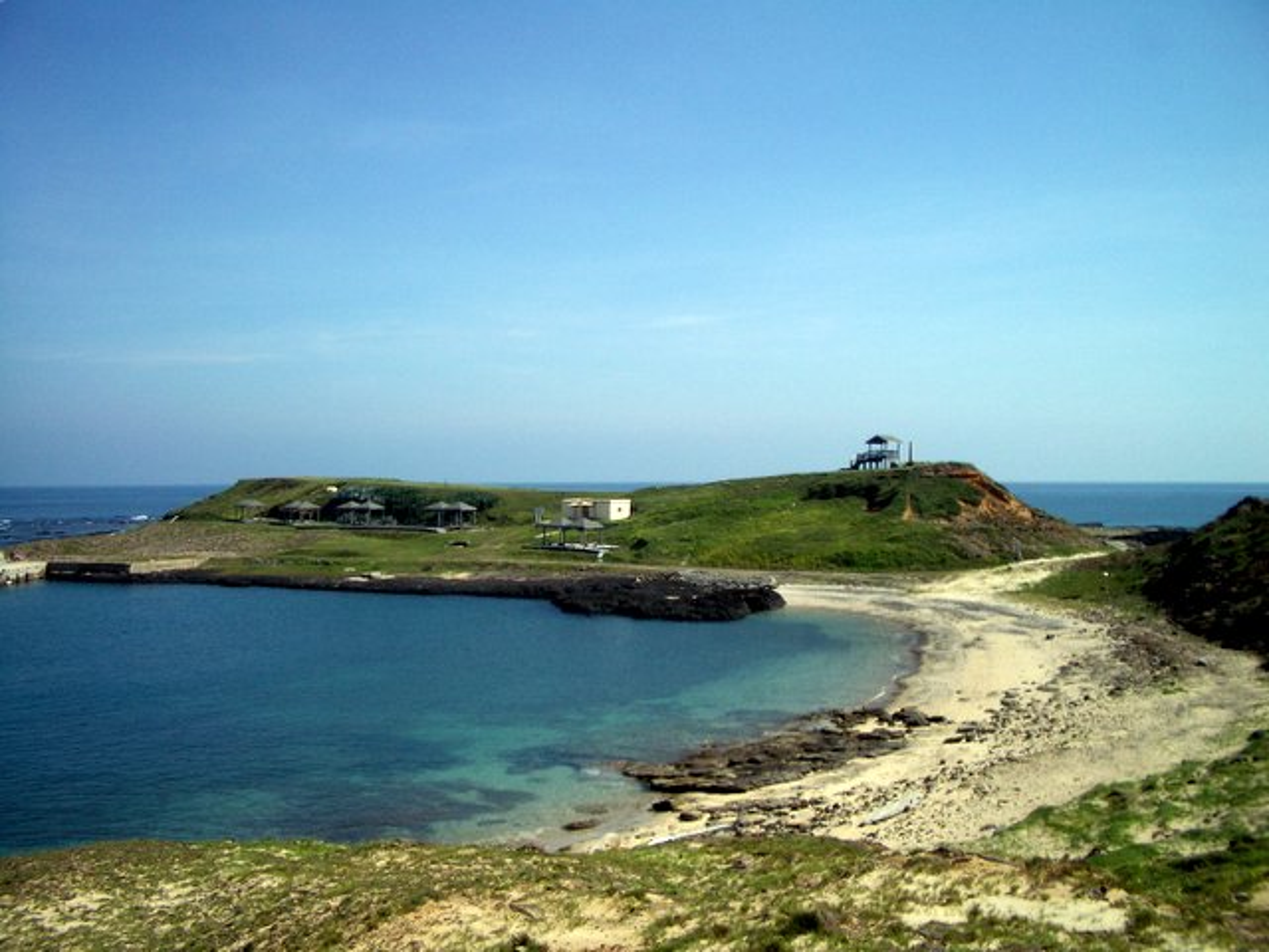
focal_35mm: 35
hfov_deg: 52.6
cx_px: 634
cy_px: 476
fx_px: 1283
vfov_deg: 40.7
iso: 50
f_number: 4.3
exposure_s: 1/800
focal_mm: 5.8
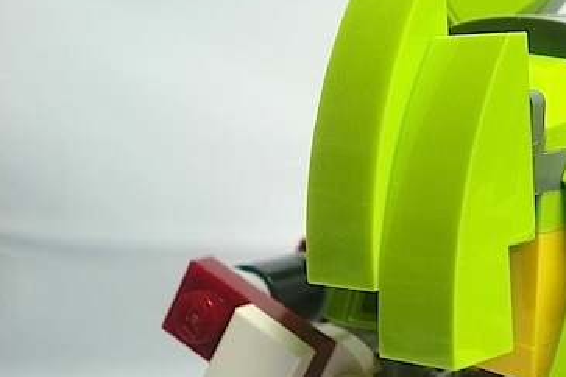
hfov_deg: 24.6
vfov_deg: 17.5
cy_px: 201
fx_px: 1226
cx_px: 585
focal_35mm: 78
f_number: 2.8
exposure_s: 1/100
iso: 64
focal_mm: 5.58
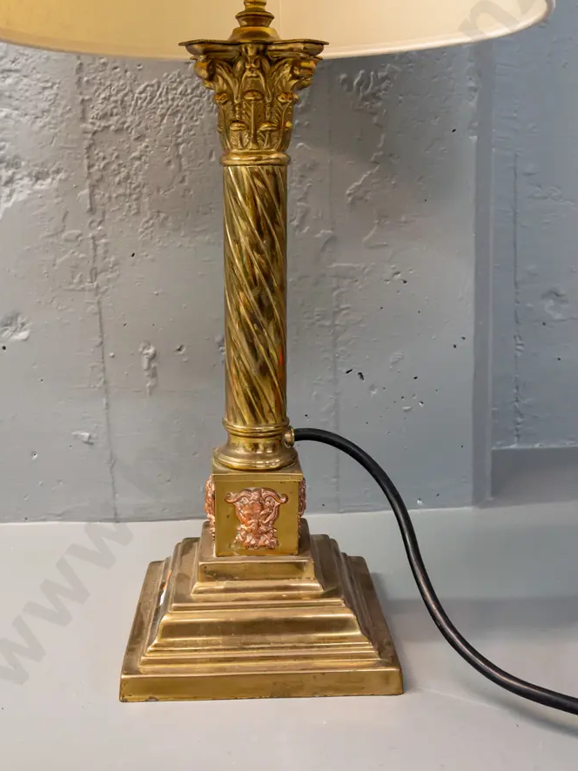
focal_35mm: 37
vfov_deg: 50.0
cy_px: 327
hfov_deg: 38.6
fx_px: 824
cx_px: 261
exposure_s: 1/60
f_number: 5.6
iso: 3200
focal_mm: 16
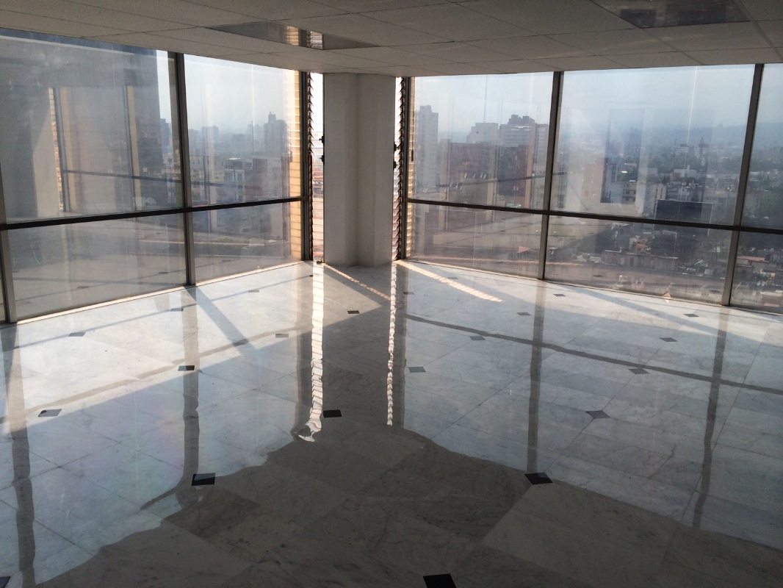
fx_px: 679
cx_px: 392
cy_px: 294
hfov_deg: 60.0
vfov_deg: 46.8
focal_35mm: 30
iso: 32
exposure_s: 1/720
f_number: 2.2
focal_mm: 4.12
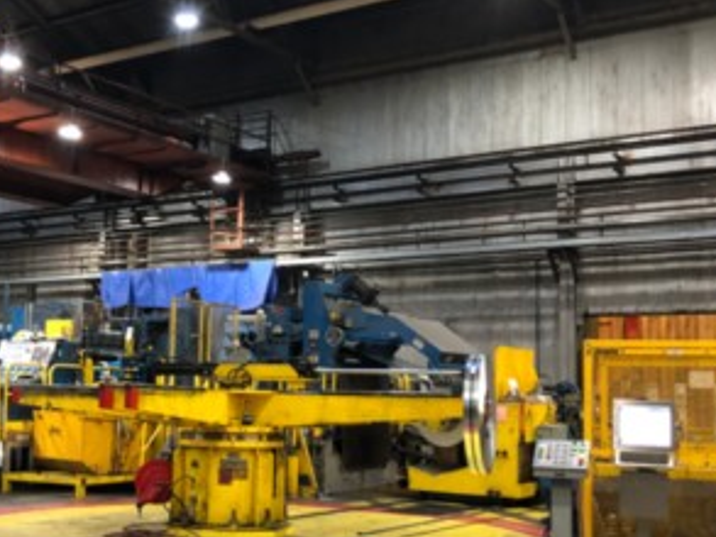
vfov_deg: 28.5
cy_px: 327
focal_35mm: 51
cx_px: 231
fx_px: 1055
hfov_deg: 37.0
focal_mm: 4
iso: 100
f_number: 1.8
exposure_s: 1/12
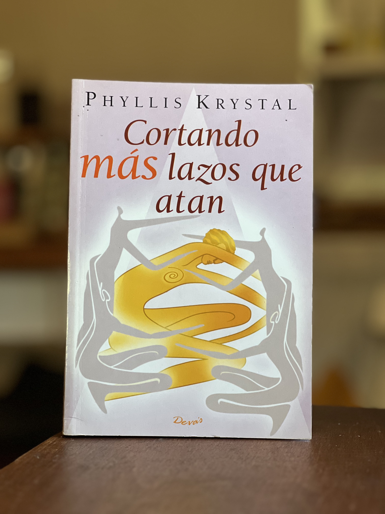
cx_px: 192
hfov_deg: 19.1
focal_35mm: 77
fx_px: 1142
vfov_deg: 25.3
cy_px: 257
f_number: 2.8
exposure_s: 1/40
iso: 200
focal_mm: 9
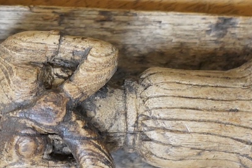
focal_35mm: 169
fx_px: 1182
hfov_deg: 12.2
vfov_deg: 8.0
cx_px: 124
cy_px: -46
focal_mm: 40
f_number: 4
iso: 2500
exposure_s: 1/100
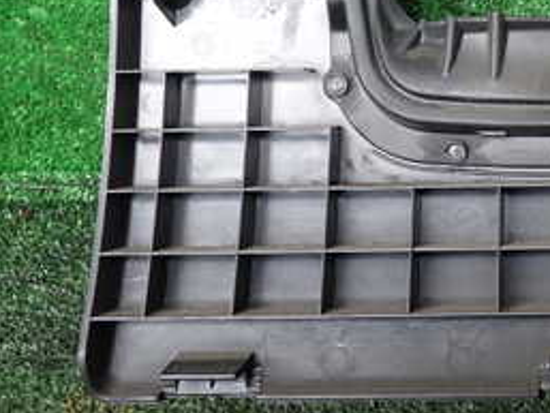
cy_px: 58
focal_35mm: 70
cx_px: 569
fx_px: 1113
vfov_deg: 20.7
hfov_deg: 26.1
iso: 125
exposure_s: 1/60
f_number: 2.3
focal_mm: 5.4
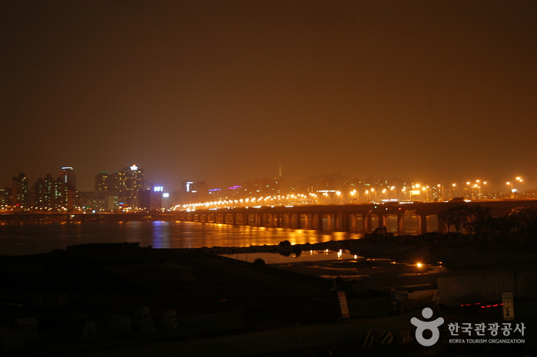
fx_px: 783
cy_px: 178
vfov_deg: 25.7
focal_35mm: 52
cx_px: 268
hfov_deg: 37.9
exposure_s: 1.3
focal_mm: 35
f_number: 4.2
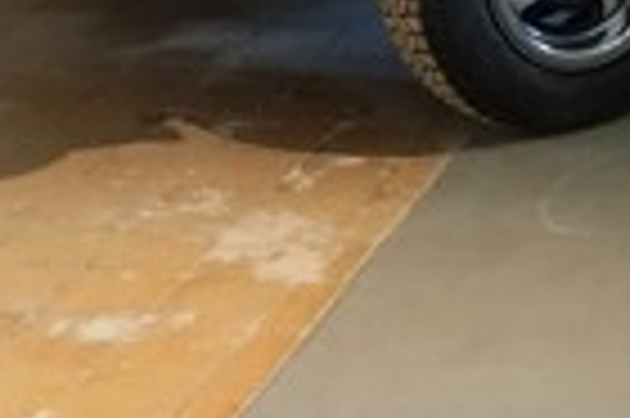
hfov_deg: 14.6
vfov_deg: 9.4
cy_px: -400
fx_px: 2395
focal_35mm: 137
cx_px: 716
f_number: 2.5
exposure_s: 1/40
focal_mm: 12.03
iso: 400
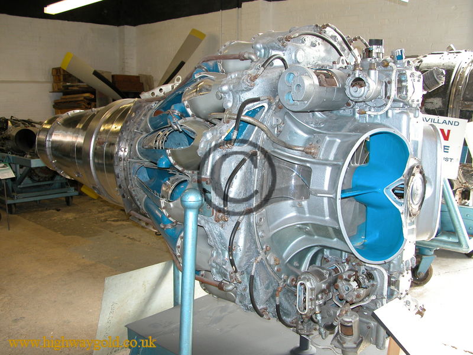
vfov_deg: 40.7
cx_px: 236
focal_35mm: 35
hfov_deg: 52.6
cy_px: 178
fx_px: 478
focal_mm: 8.9
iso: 100
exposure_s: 1/30
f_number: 2.8
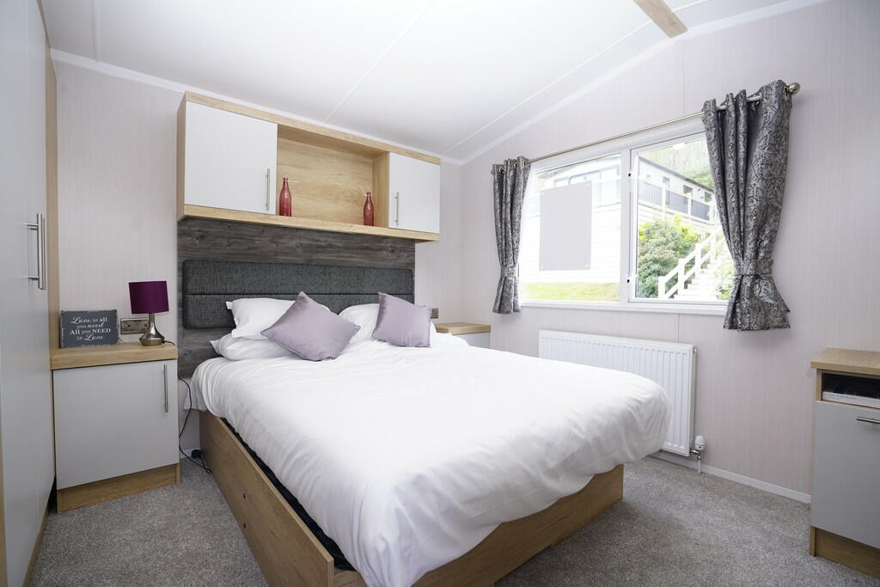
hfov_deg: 96.7
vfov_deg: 73.8
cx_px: 440
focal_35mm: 16
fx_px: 391
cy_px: 294
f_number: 6.3
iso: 640
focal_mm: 16
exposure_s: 1/60
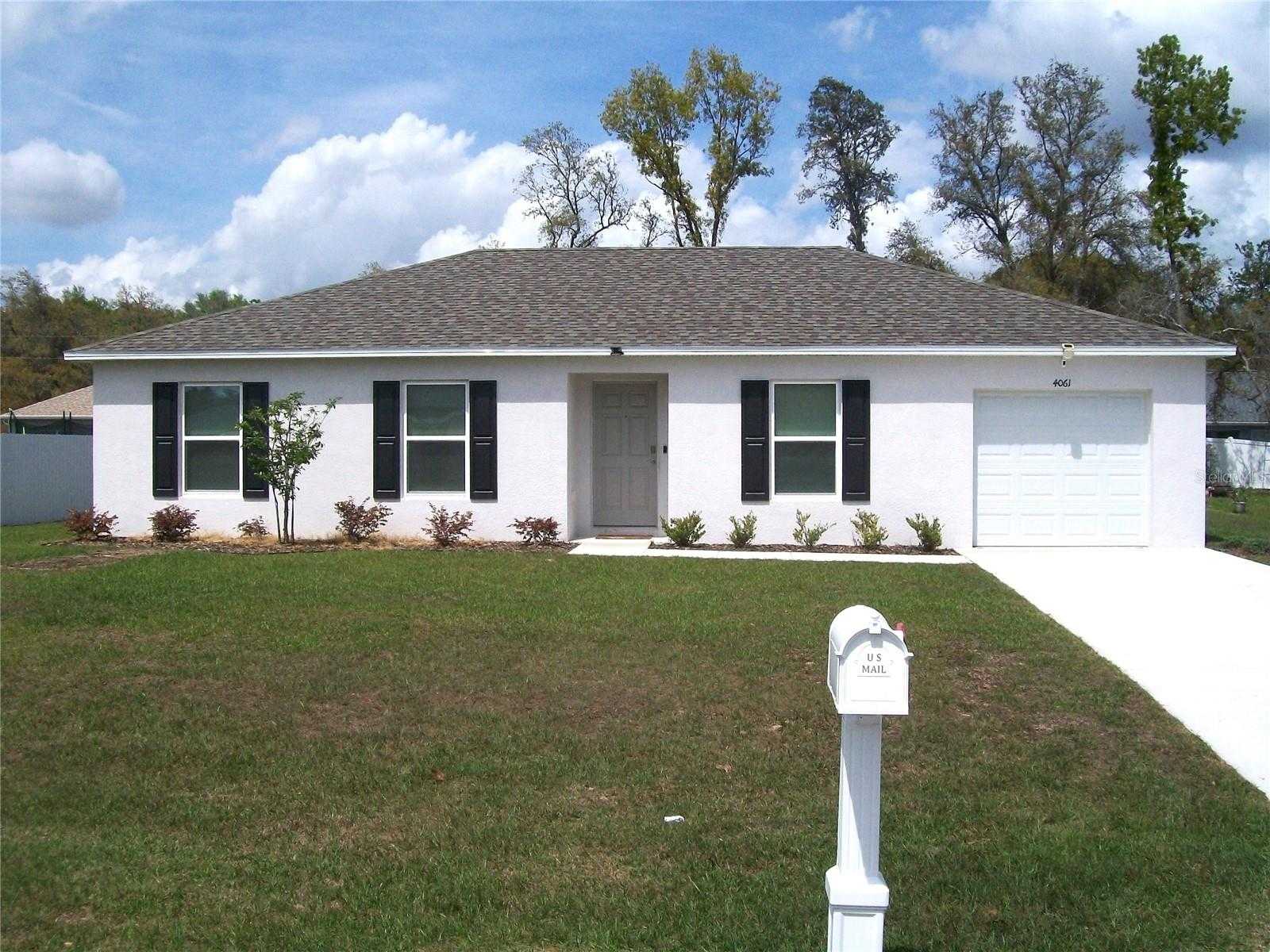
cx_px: 635
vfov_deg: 39.7
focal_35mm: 36
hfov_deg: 51.4
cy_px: 476
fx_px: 1321
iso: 80
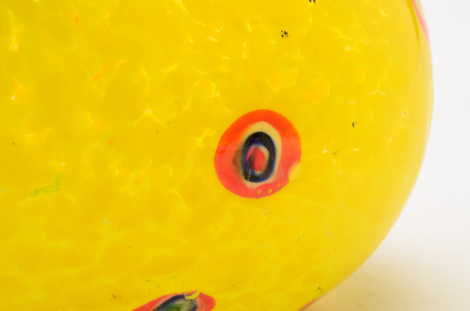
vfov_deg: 16.5
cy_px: 156
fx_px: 1075
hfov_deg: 24.7
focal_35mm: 82
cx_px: 235
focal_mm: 55
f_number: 22
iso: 100
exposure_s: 1/160
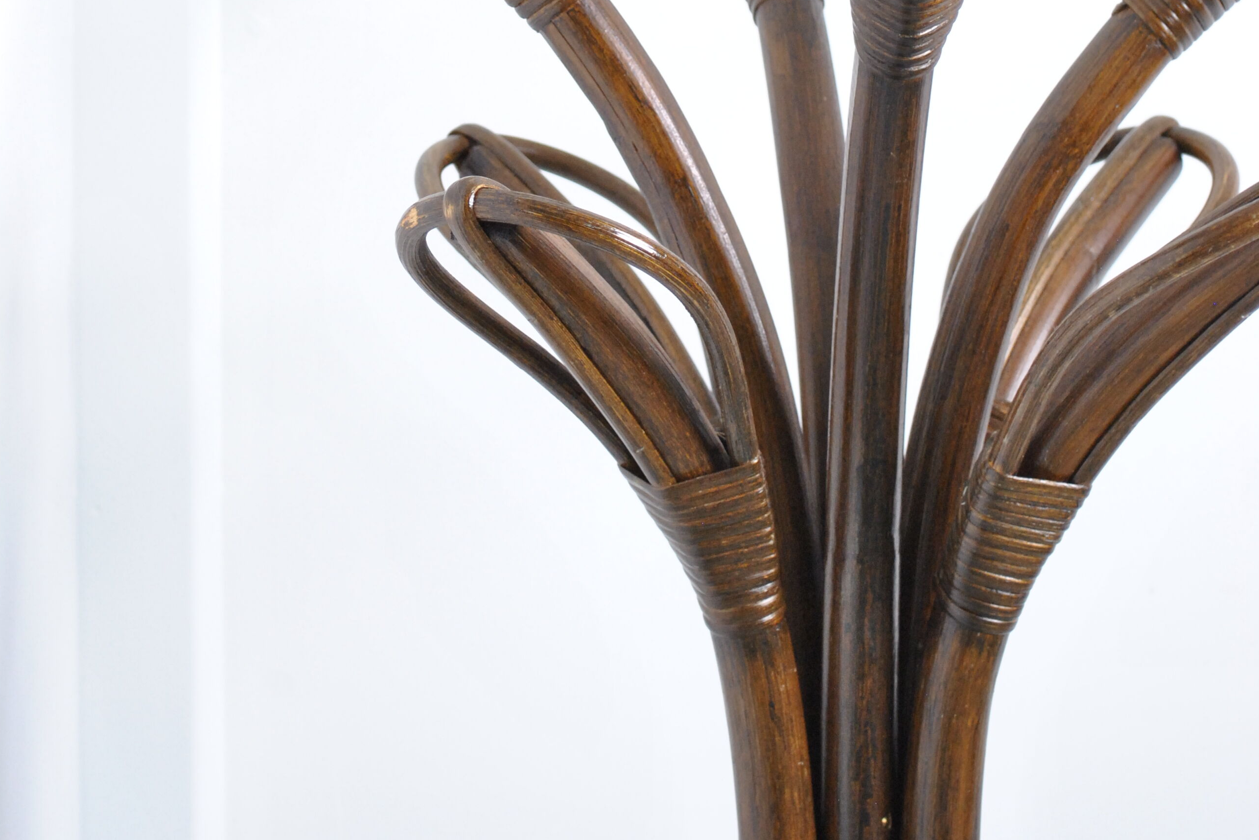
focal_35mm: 104
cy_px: -46
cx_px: 628
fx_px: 3637
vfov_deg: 13.0
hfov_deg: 19.6
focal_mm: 46
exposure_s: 1/30
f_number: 6.3
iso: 720
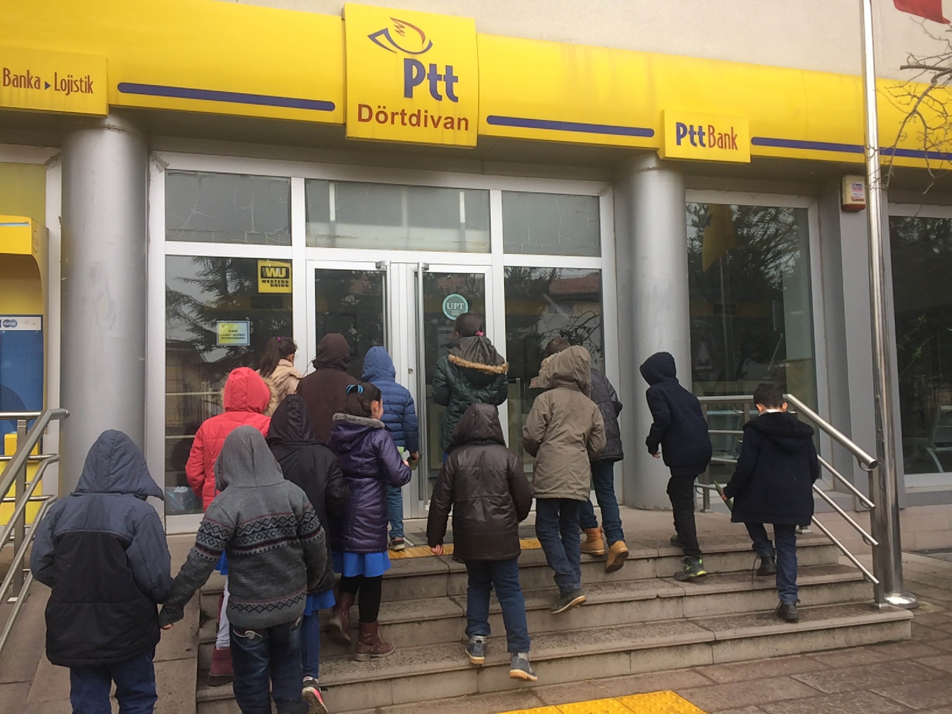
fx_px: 798
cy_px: 357
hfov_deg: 61.7
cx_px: 476
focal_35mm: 29
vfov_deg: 48.2
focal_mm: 4.15
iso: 32
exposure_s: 1/100
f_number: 2.2
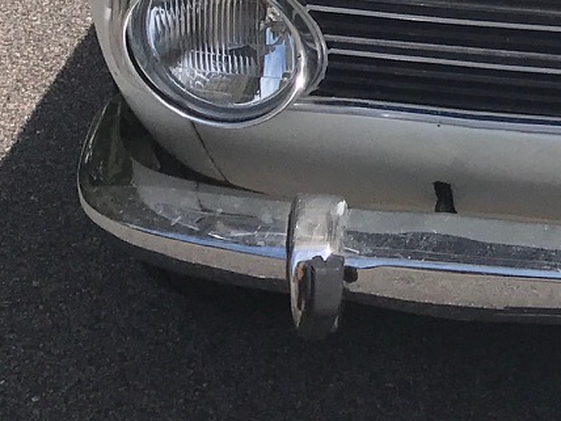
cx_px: 823
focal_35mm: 132
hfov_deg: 14.1
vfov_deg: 10.7
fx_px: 2139
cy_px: -266
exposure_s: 1/5051
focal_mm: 3.99
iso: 25
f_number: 1.8
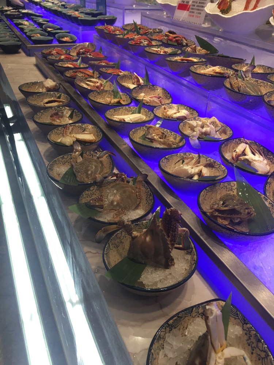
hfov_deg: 48.2
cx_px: 137
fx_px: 306
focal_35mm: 29
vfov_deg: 61.7
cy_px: 182
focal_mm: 4.15
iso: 25
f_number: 2.2
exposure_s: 1/33
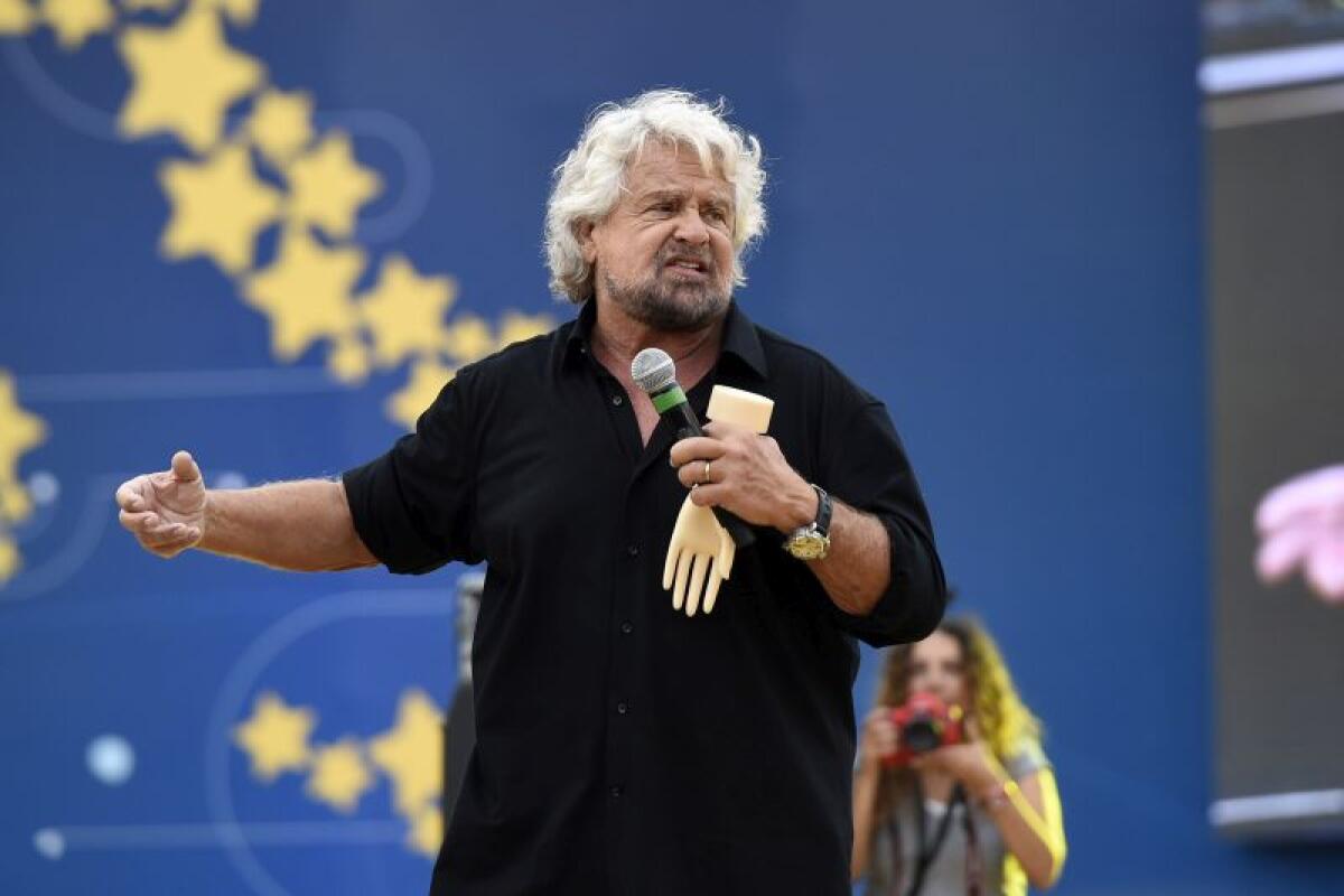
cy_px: 448
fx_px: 7279
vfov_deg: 7.0
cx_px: 672
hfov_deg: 10.5
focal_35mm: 195
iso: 1000
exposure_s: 1/640
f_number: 5.6
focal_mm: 195
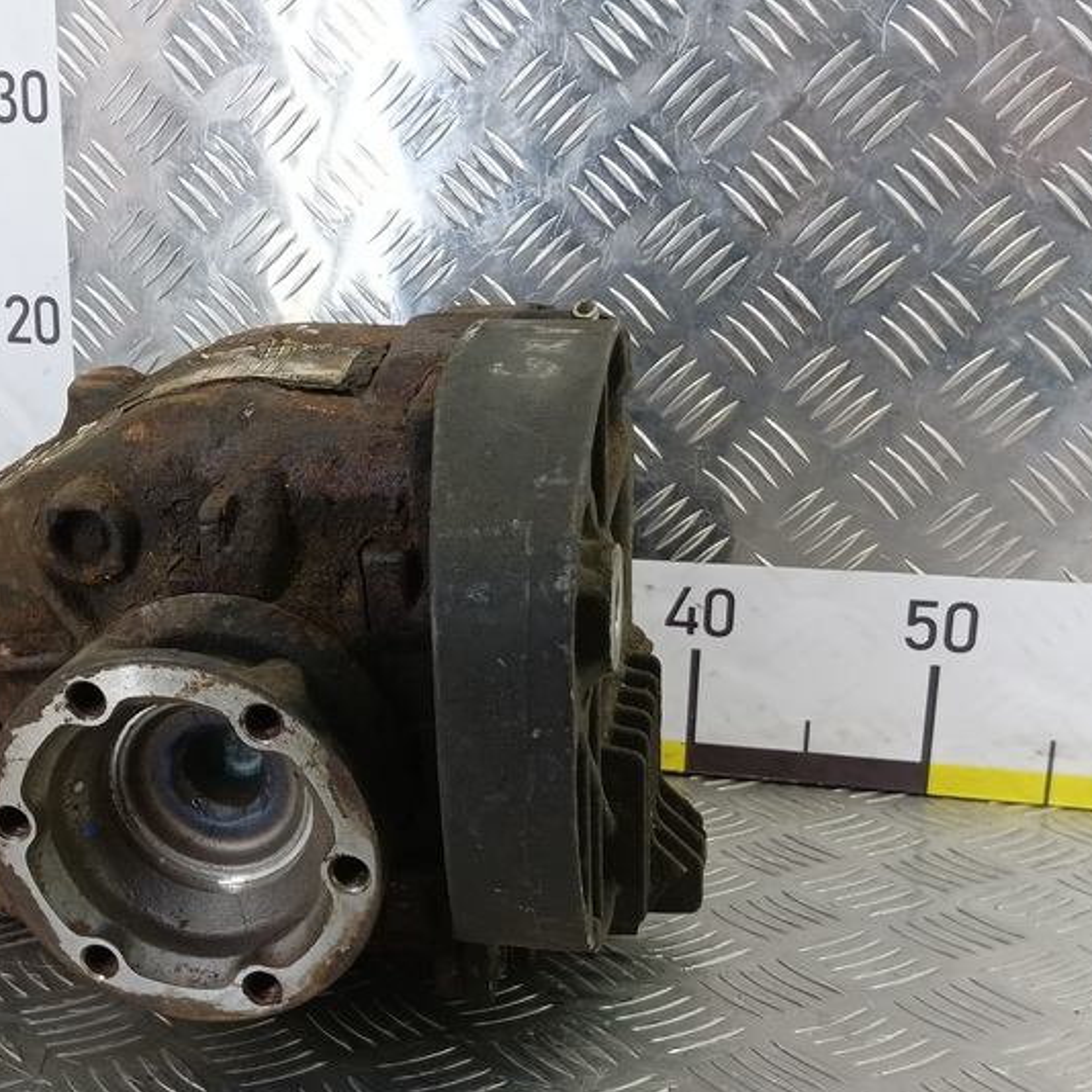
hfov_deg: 41.6
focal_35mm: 39
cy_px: 650
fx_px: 1392
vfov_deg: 42.6
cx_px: 272
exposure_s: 1/50
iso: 164
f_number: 1.6
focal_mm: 4.11
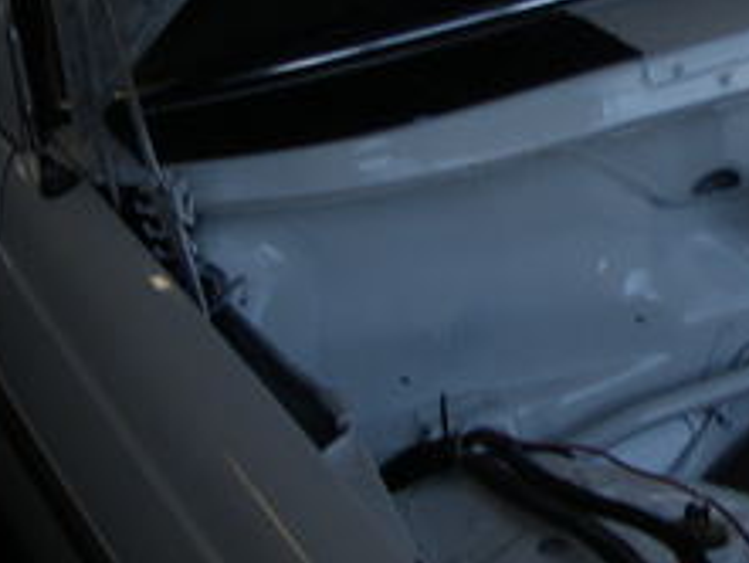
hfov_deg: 16.6
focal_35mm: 110
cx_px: 1037
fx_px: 2381
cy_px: 214
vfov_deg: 13.5
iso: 50
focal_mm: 6.7
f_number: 3.5
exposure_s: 1/50
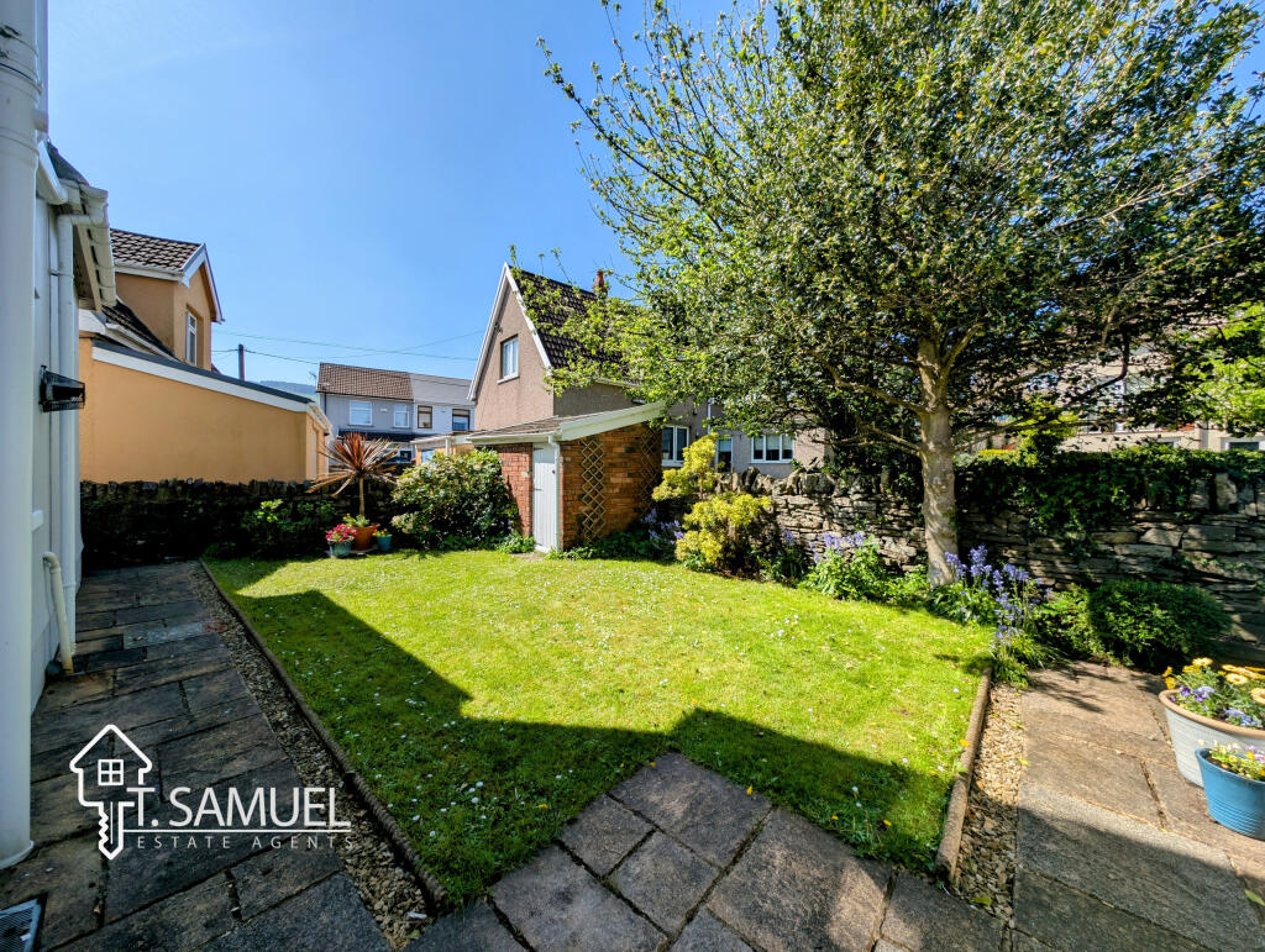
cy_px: 476
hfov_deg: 110.5
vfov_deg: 94.6
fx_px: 439
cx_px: 632
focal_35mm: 12
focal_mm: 2.23
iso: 41
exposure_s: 1/1623
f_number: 1.95
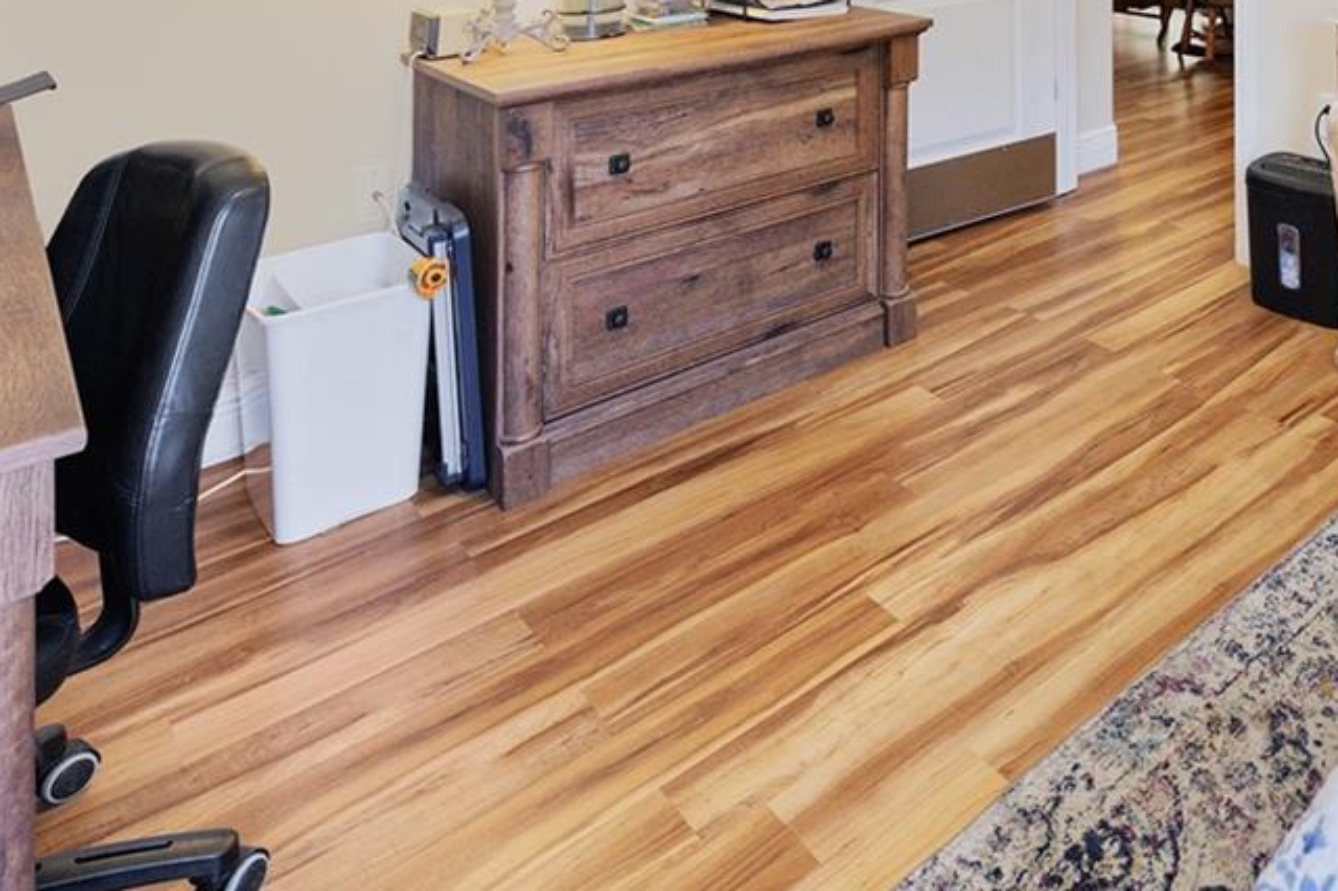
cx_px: 1181
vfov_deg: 34.9
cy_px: -169
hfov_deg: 54.7
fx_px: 1114
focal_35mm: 30
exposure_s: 1/30
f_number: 5.6
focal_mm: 12
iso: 2000
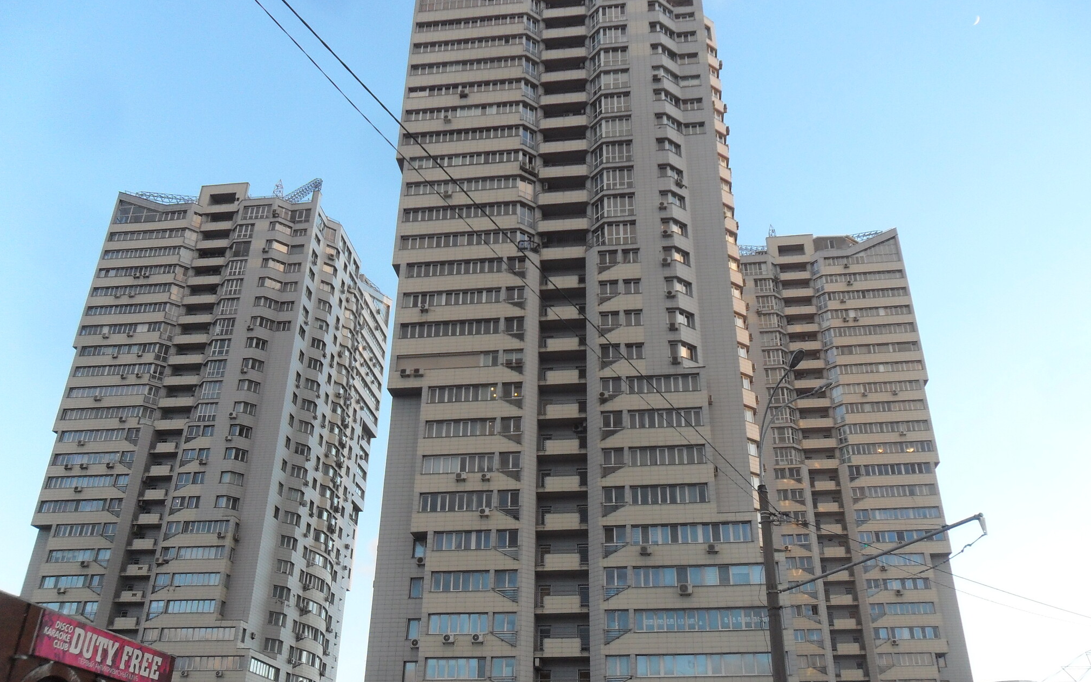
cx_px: 550
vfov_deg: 43.0
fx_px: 862
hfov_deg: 64.6
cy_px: 389
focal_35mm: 29
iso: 100
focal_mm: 4.9
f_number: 3.5
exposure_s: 1/90
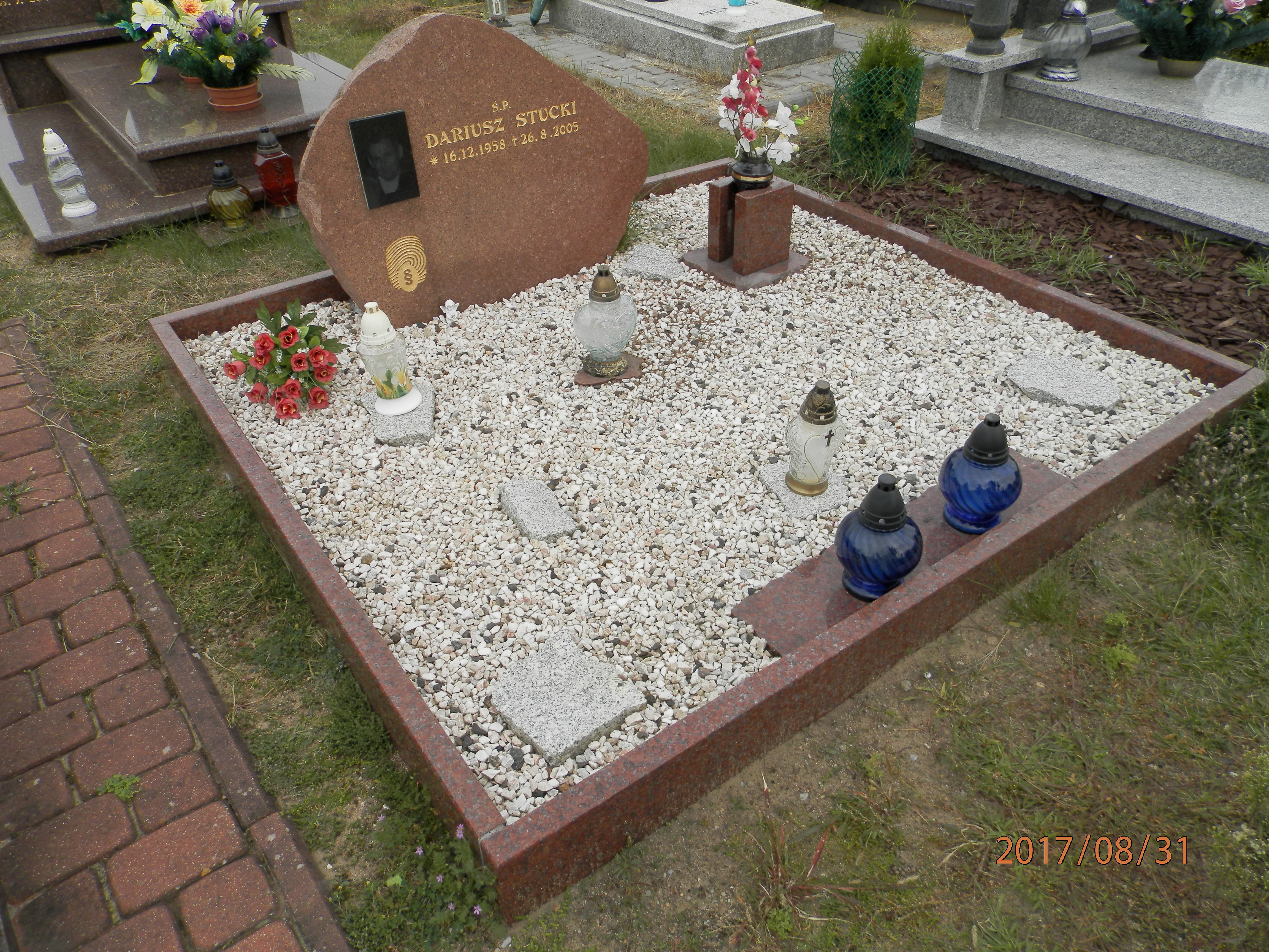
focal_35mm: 25
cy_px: 476
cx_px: 634
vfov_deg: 54.9
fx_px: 916
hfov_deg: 69.4
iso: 80
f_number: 3.1
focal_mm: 4.5
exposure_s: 1/800
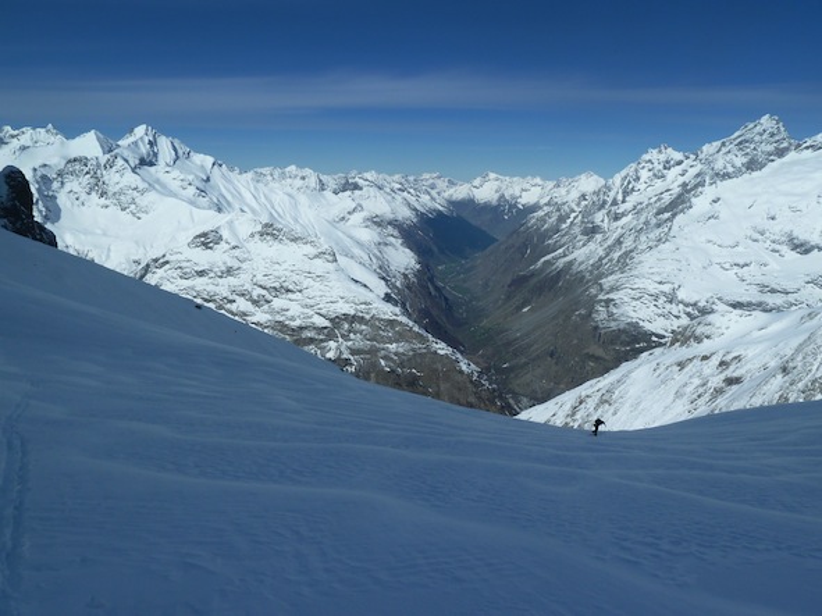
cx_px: 411
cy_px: 308
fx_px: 594
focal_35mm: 25
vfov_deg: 54.9
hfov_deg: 69.4
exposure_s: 1/800
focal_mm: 4.1
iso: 80
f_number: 5.6
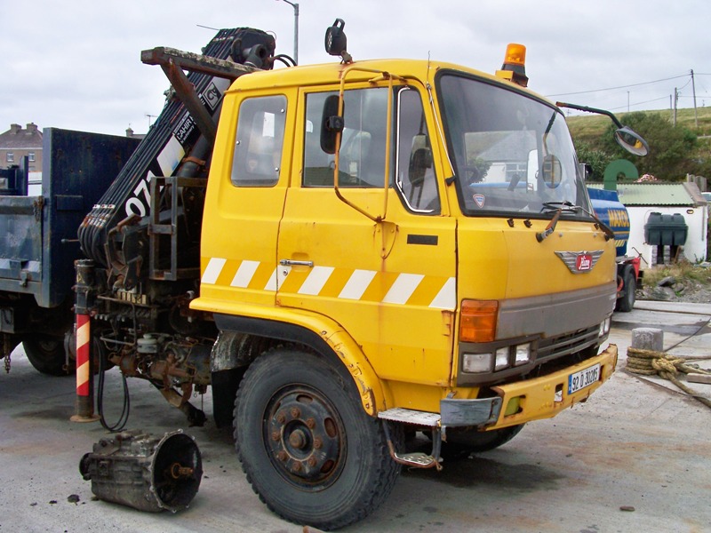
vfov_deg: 42.9
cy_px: 266
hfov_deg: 55.4
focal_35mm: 33
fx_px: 678
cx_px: 356
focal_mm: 5.85
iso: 160
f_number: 4
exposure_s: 1/1250
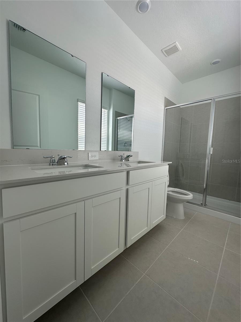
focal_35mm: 14
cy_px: 161
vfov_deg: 102.1
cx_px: 120
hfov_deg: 85.7
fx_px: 130
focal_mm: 2.22
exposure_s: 1/153
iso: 40
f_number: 2.2
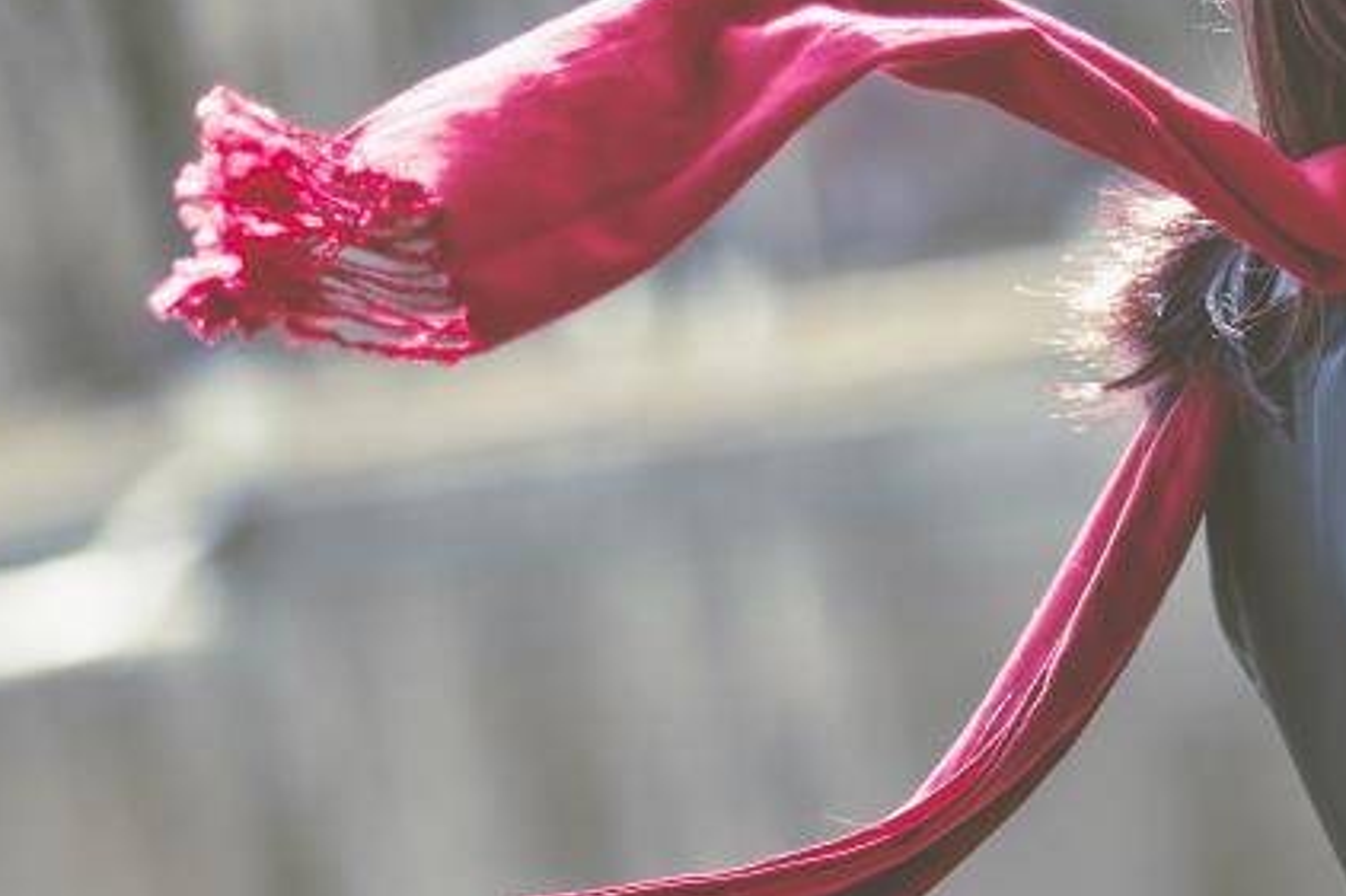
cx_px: 986
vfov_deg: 6.1
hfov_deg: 9.2
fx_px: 8371
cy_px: 379
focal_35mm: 224
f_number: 2
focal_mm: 105
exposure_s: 1/1000
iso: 100
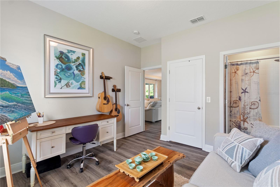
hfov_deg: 100.4
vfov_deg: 77.3
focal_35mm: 15
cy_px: 94
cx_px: 140
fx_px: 117
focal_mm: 10
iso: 400
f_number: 4.5
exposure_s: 1/5
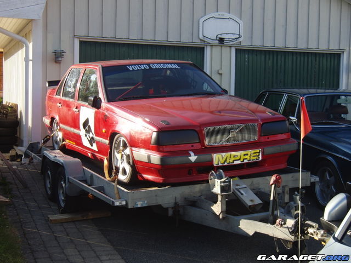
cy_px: 132
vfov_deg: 26.1
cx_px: 176
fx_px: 568
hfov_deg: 34.3
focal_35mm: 56
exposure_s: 1/250
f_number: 4.2
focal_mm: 9.8
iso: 100
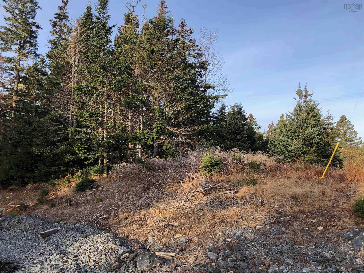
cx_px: 182
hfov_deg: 63.5
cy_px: 136
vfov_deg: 49.7
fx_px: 294
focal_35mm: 28
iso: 20
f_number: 1.8
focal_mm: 3.99
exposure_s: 1/539
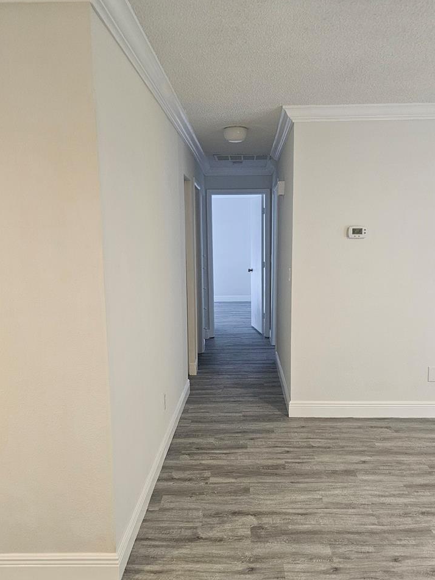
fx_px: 486
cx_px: 244
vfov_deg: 61.6
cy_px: 313
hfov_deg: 48.1
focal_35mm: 29
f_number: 1.7
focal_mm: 6.3
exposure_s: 1/120
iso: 500
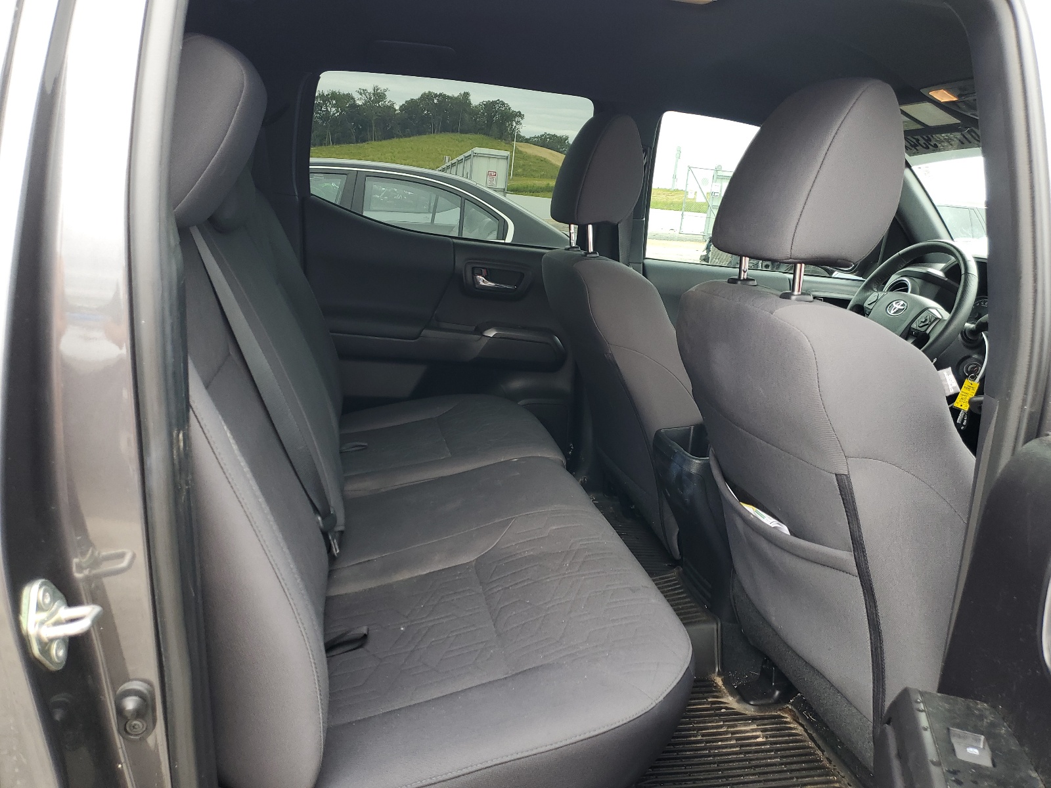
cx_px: 526
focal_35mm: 26
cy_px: 394
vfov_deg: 53.1
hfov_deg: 67.3
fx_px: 789
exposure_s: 1/132
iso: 50
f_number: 1.5
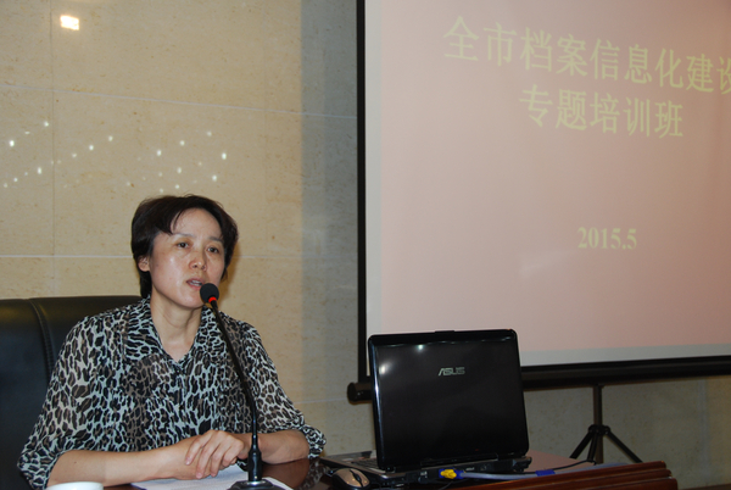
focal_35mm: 48
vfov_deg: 28.2
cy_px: 245
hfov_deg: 41.1
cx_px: 366
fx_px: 976
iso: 400
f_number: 4.2
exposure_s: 1/60
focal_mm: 32
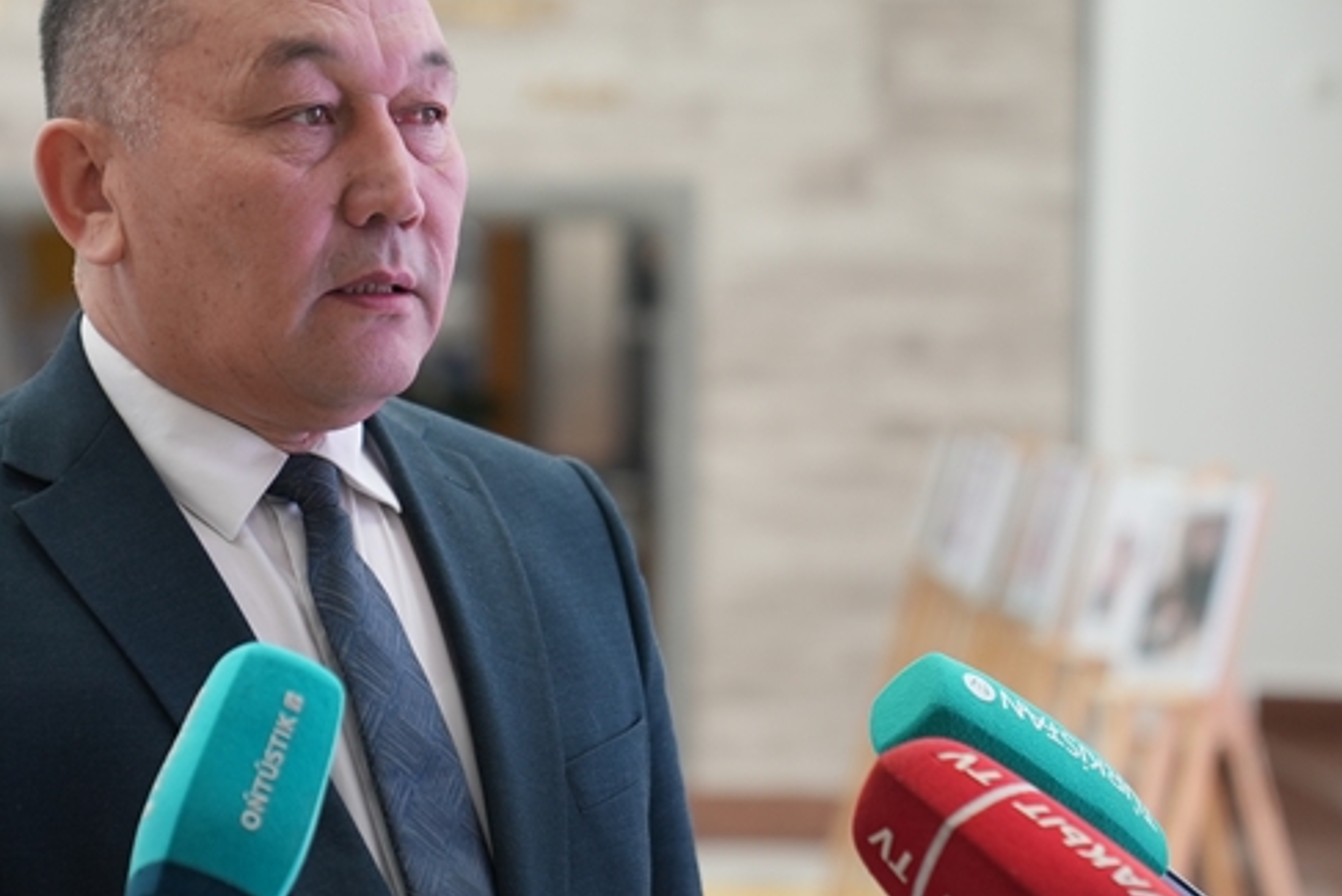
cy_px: 397
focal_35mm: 115
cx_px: 554
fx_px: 4288
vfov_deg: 11.9
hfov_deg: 17.8
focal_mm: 70
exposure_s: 1/160
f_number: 2.8
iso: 500
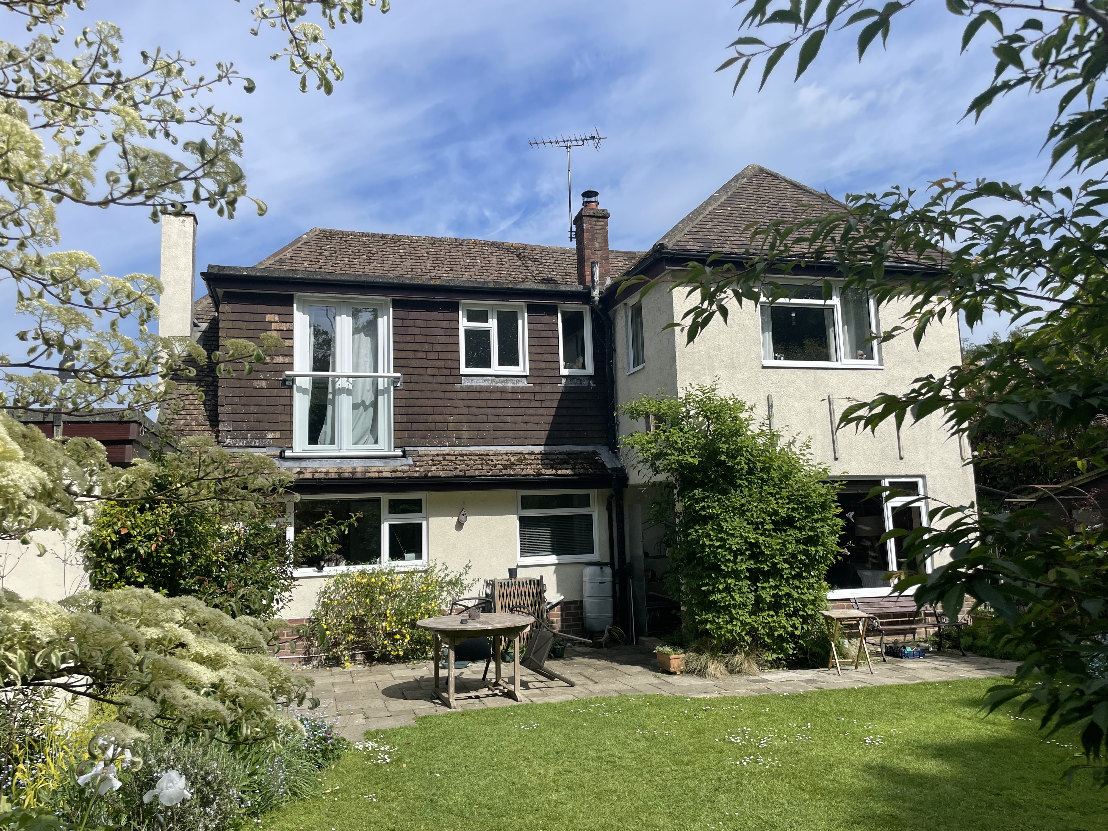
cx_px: 554
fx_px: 832
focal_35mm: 26
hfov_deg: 67.3
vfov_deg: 53.1
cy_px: 416
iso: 32
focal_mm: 4.2
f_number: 1.6
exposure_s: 1/4000
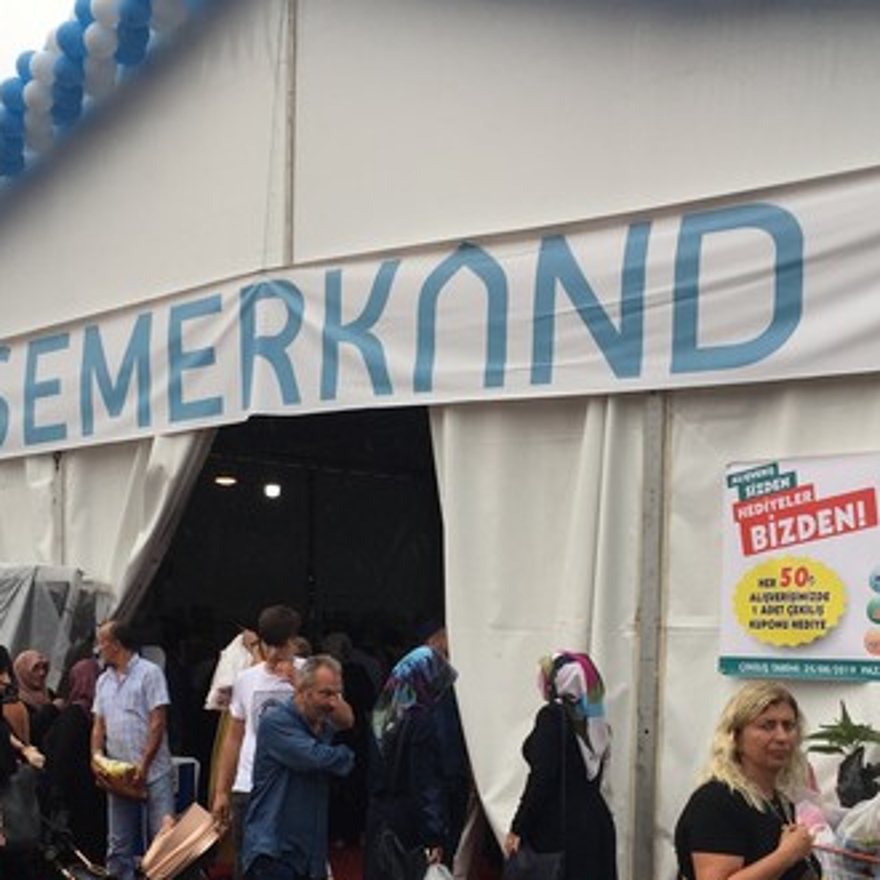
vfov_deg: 32.2
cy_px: 648
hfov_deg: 32.6
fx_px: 1496
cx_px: 328
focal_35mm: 52
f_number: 2.2
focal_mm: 4.15
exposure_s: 1/471
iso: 32
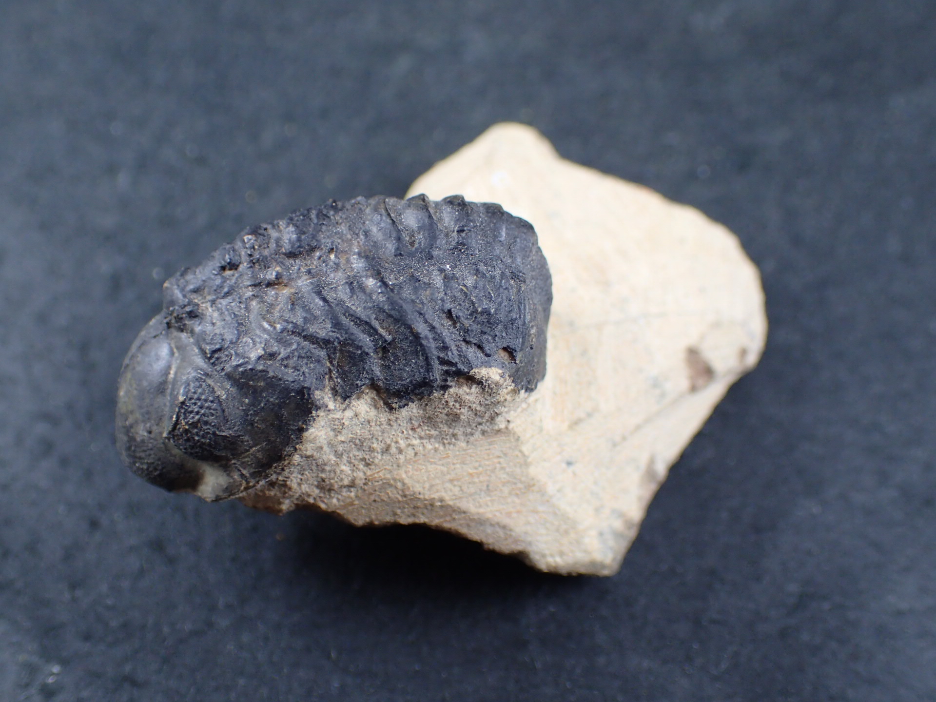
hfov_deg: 43.9
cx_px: 468
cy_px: 351
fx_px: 1163
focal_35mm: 43
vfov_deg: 33.6
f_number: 2.9
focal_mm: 7.86
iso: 320
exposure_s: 1/160
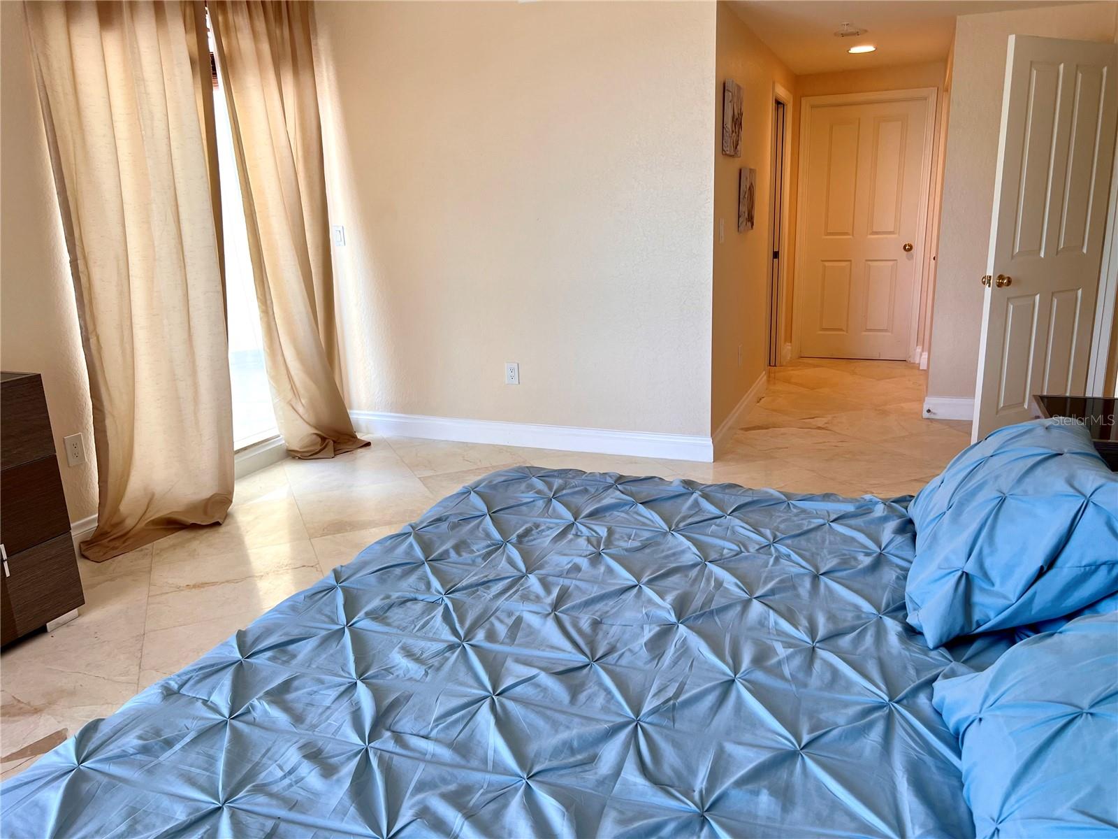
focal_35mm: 26
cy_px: 420
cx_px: 559
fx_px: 840
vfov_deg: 53.1
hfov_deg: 67.3
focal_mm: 5.7
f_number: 1.5
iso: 40
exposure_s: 1/145
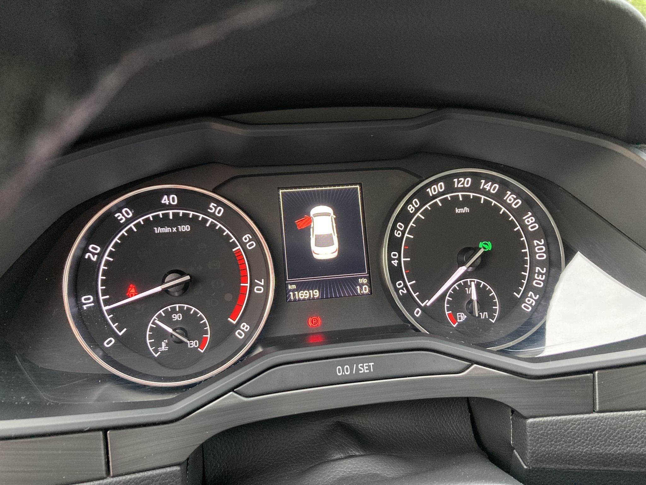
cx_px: 323
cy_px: 242
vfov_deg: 49.7
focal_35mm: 28
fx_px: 523
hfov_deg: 63.4
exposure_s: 1/48
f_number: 1.8
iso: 320
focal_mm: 3.99
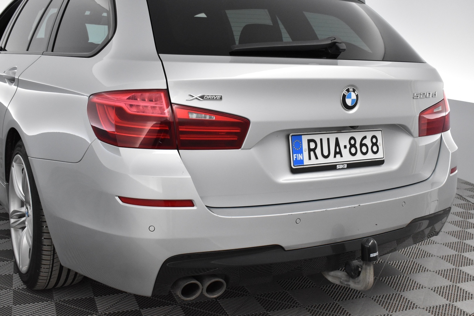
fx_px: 553
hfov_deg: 46.4
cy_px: 158
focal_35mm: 42
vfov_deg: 31.9
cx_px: 237
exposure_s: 1/125
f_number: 6.3
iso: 3200
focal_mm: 28
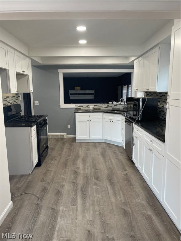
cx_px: 90
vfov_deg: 67.3
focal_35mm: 26
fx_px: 181
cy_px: 120
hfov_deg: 53.1
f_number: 1.6
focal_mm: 5.1
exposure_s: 1/121
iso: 125
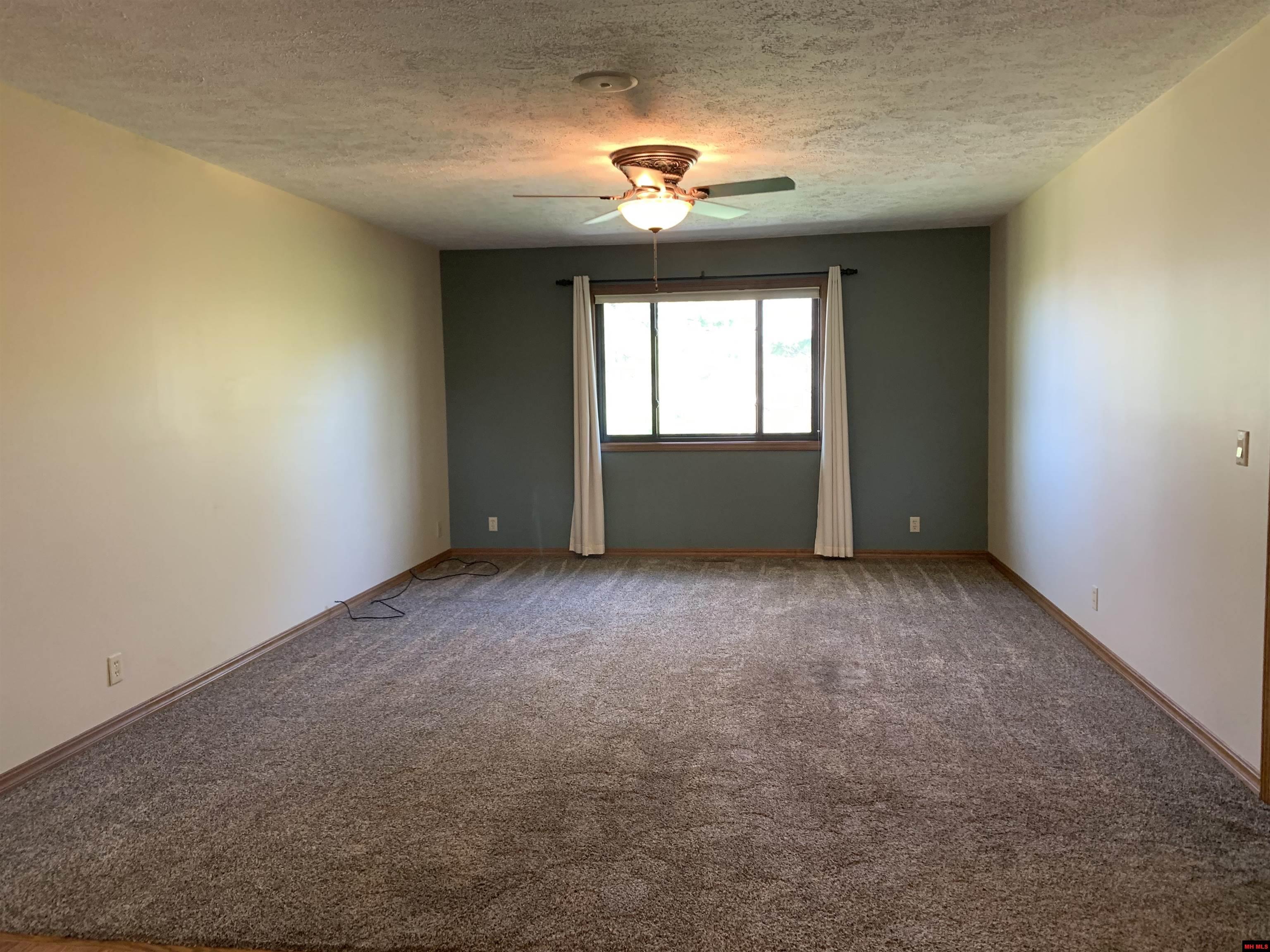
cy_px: 476
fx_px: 954
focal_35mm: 26
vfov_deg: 53.1
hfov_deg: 67.3
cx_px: 635
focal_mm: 4.25
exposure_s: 1/60
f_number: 1.8
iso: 200
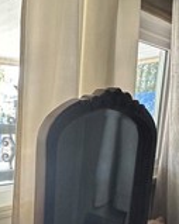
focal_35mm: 55
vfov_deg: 32.3
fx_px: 365
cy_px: 207
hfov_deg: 27.2
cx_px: 44
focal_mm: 2.22
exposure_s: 1/120
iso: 320
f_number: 2.2
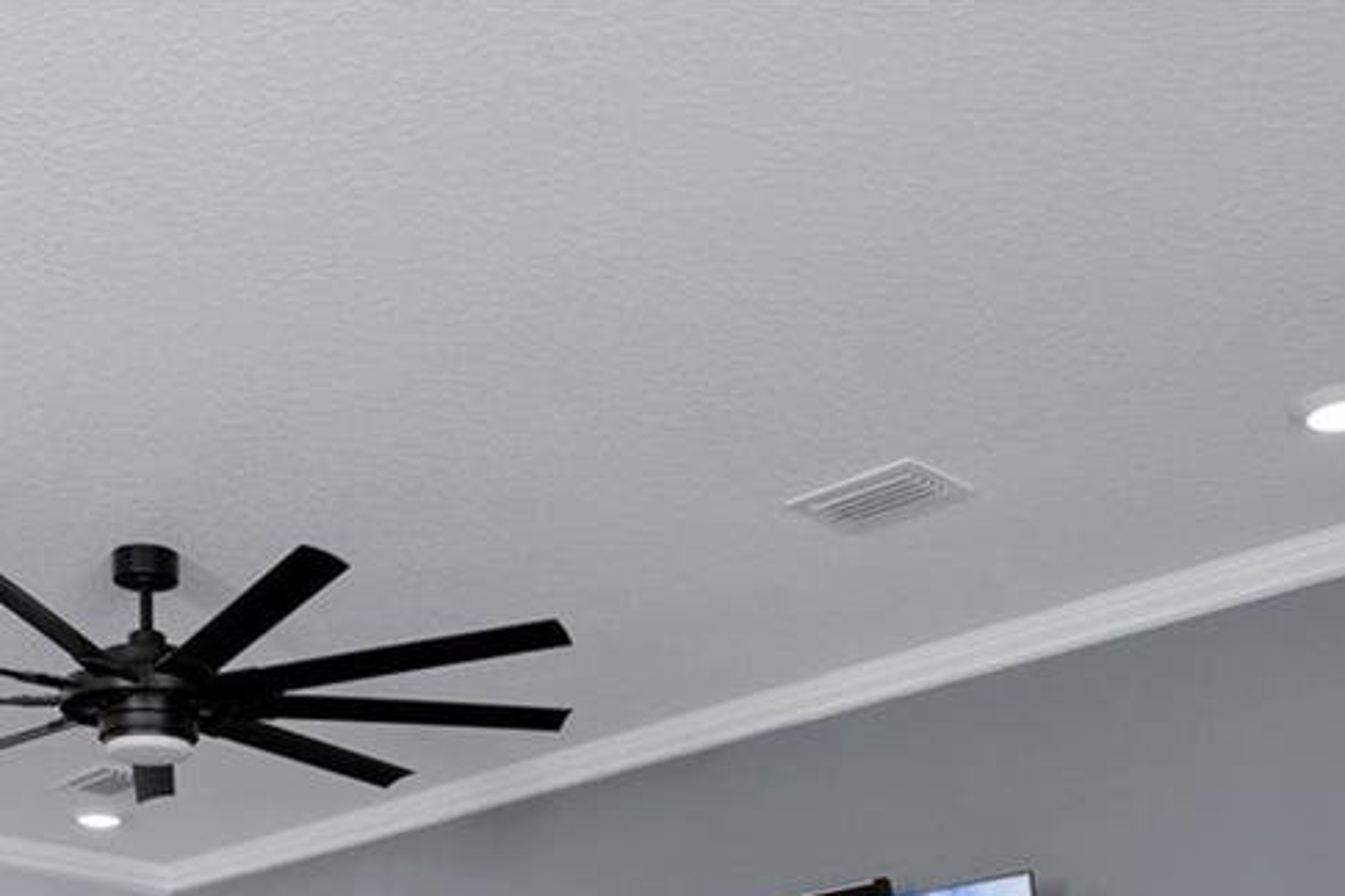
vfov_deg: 19.8
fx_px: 2092
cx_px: 531
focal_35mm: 56
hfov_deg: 35.5
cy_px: 1466
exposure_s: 1.6
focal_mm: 17
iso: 320
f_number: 8
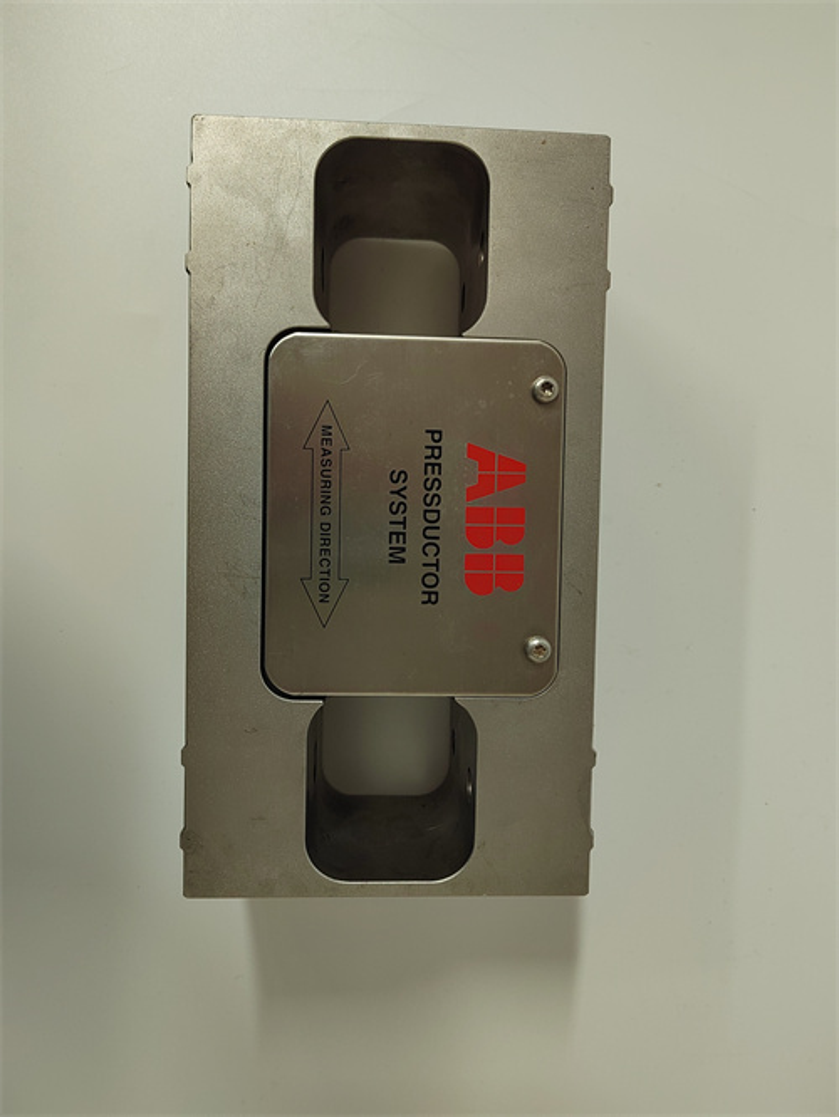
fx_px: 743
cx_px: 420
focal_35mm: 23
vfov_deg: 73.9
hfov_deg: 58.9
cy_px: 558
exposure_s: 1/100
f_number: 1.9
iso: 1963
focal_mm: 5.52
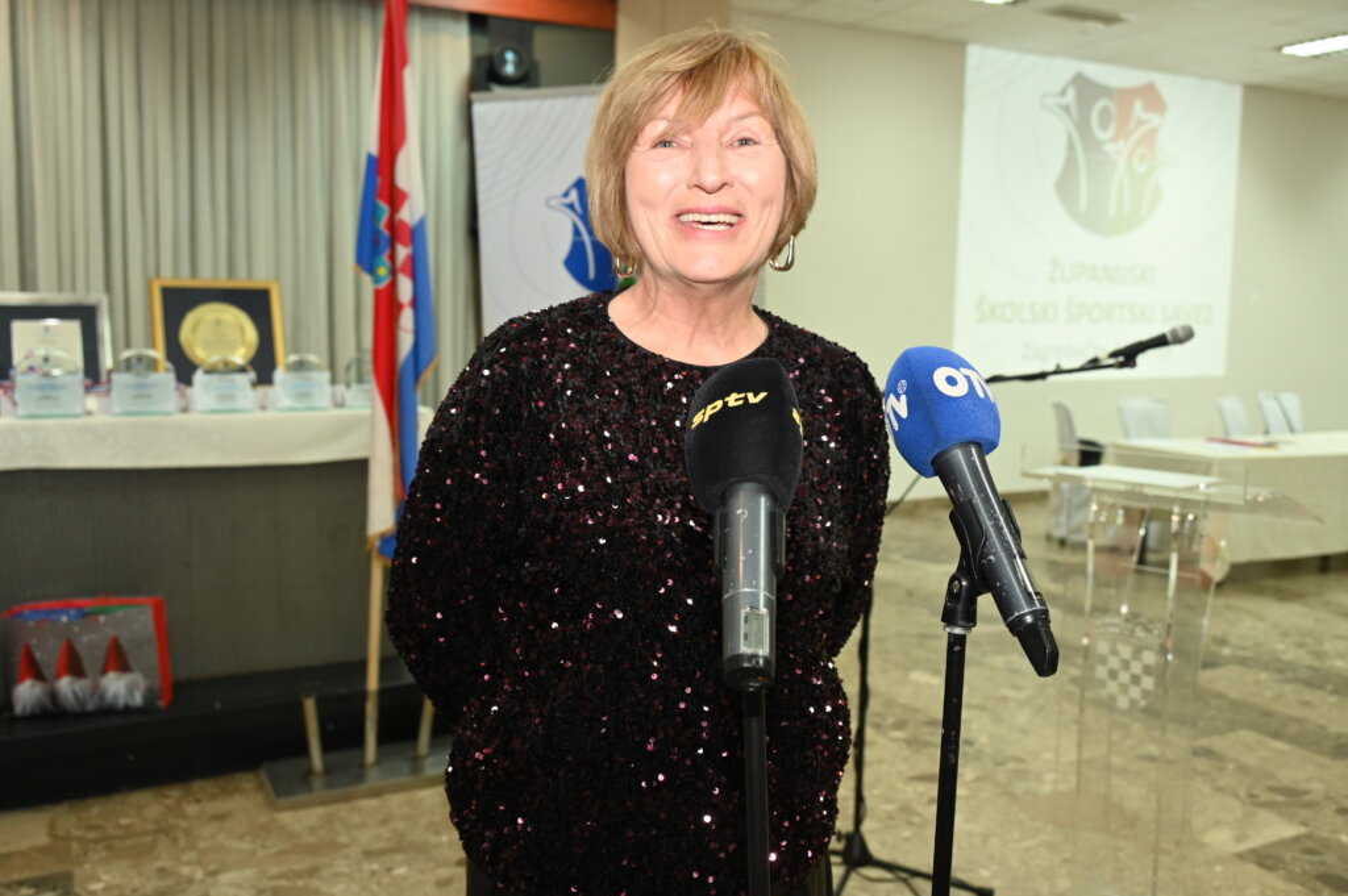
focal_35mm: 32
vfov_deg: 40.5
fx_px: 1216
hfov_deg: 58.0
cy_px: 448
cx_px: 674
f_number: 4.8
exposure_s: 1/60
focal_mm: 32.5
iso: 1800
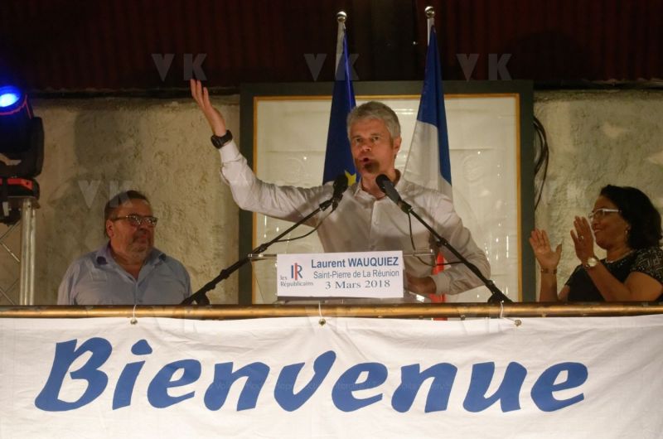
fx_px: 2068
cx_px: 332
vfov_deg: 12.1
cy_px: 220
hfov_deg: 18.2
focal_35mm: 112
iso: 4000
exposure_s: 1/160
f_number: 8
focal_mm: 75
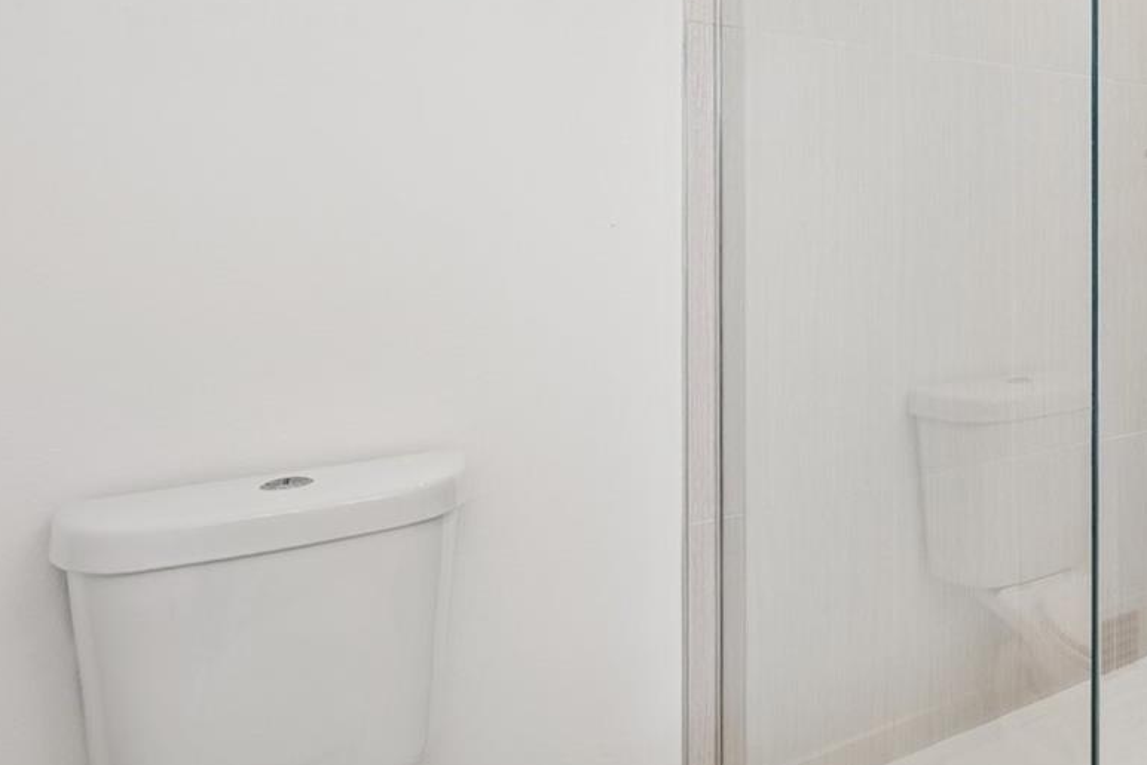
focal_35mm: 29
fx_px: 924
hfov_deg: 55.1
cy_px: 224
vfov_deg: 44.0
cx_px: 1036
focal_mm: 14
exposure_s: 1
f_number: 9
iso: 100
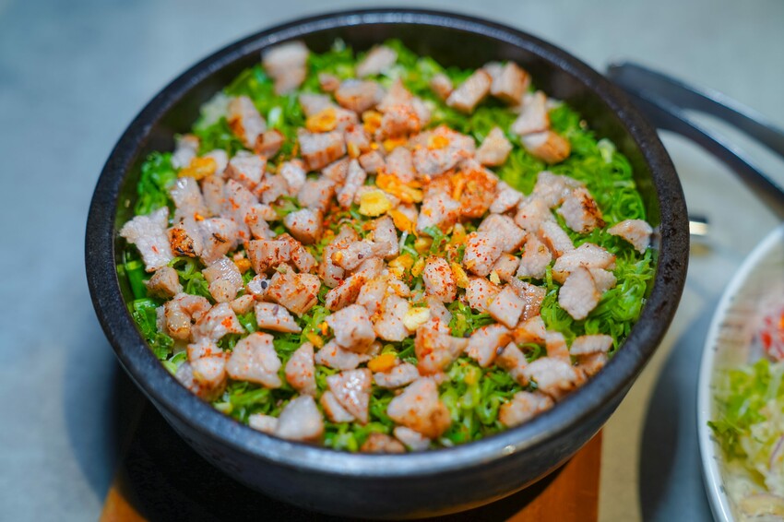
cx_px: 392
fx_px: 1067
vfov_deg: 27.5
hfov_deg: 40.4
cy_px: 261
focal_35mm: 49
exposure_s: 1/50
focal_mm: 49
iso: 125
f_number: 2.8
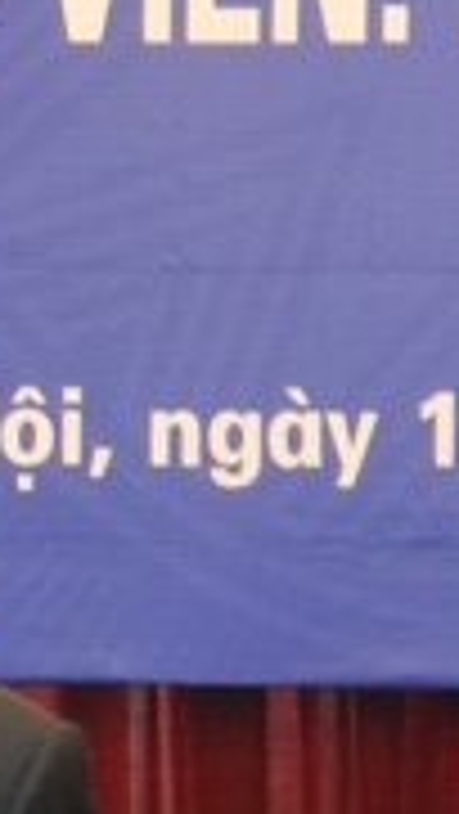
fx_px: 16659
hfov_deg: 1.6
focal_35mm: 771
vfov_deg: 2.8
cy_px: 675
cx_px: -423
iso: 400
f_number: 5.6
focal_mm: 42.6
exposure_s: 1/5
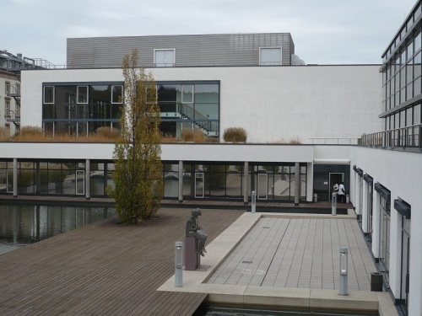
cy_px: 158
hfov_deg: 39.7
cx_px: 211
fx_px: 585
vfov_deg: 30.3
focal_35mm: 48
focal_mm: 5.8
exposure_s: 1/500
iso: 100
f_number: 2.8
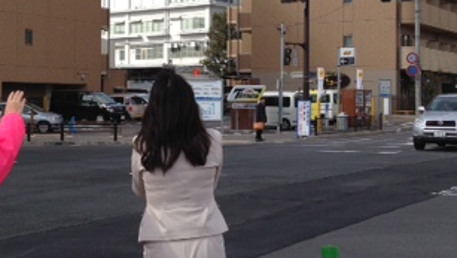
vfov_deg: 16.1
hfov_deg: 28.1
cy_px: 85
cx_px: 176
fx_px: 909
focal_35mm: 75
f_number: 2.4
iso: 50
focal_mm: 4.13
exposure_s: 1/1427
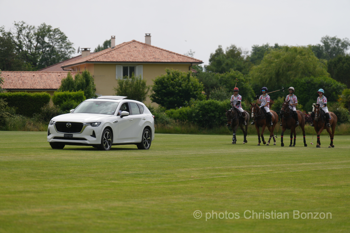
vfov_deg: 8.5
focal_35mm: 162
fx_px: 1575
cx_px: 175
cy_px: 116
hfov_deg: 12.7
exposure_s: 1/1600
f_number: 4
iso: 125
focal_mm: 162
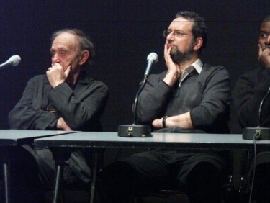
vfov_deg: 6.3
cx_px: 154
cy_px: 112
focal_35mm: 236
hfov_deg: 8.4
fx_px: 1843
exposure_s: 1/80
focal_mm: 42.29
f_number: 4.5
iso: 800
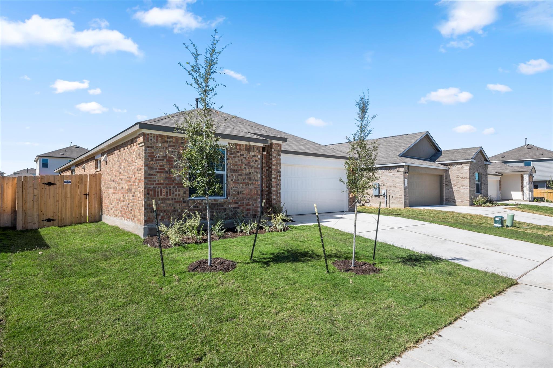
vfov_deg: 61.9
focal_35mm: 20
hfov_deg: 84.0
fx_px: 307
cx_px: 276
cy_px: 184
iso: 125
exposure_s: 1/160
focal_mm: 20
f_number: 8
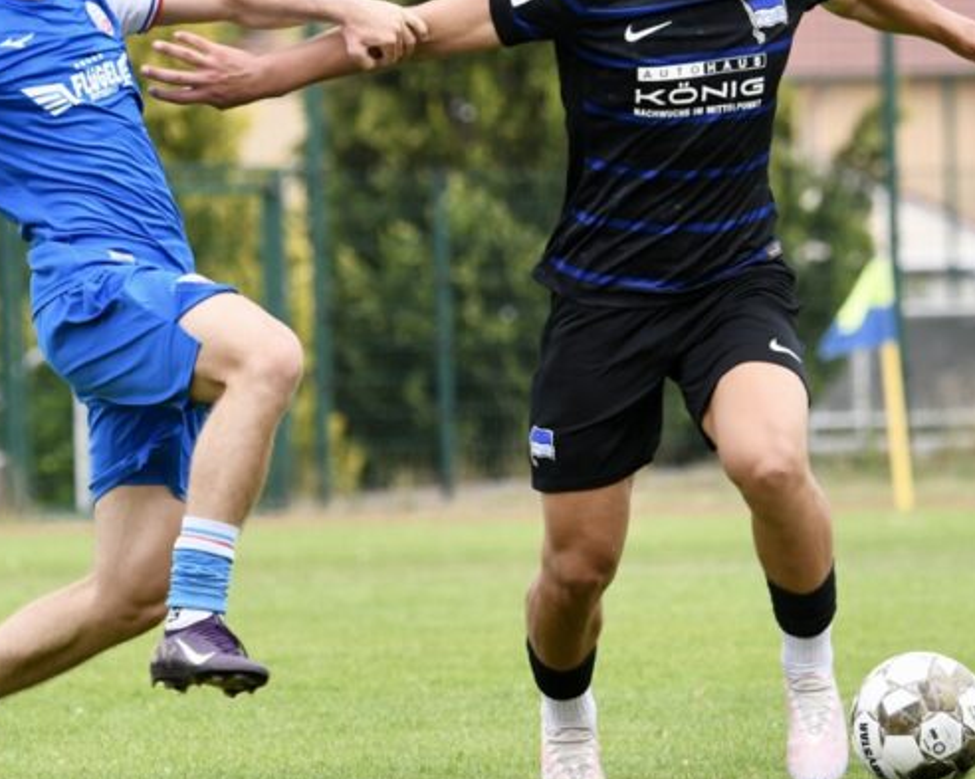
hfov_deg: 3.8
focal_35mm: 508
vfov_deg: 3.0
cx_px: 260
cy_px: 307
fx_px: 14650
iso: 1250
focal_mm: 260
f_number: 6.3
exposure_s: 1/1600
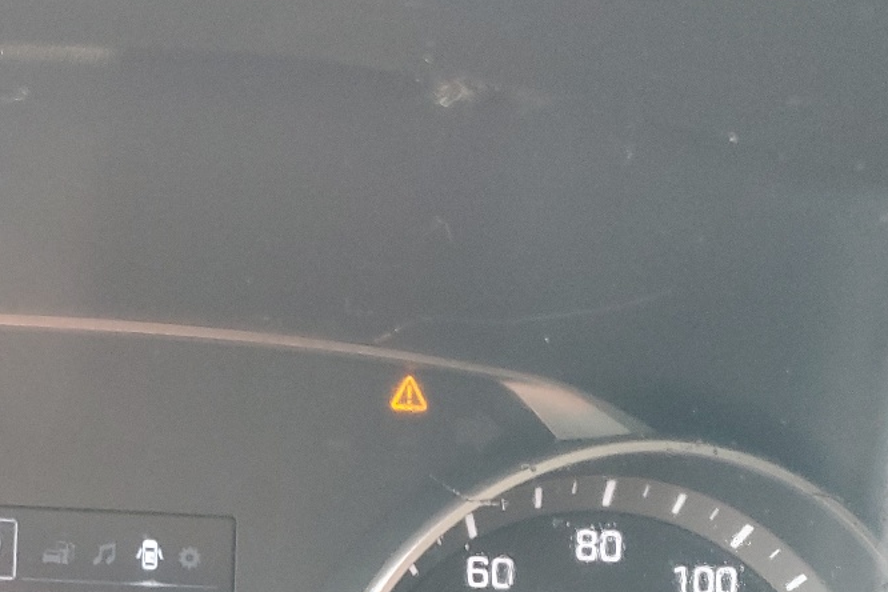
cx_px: 61
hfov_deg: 29.5
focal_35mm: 65
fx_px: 1603
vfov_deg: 20.1
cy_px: 636
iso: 142
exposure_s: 1/60.2
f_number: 1.5
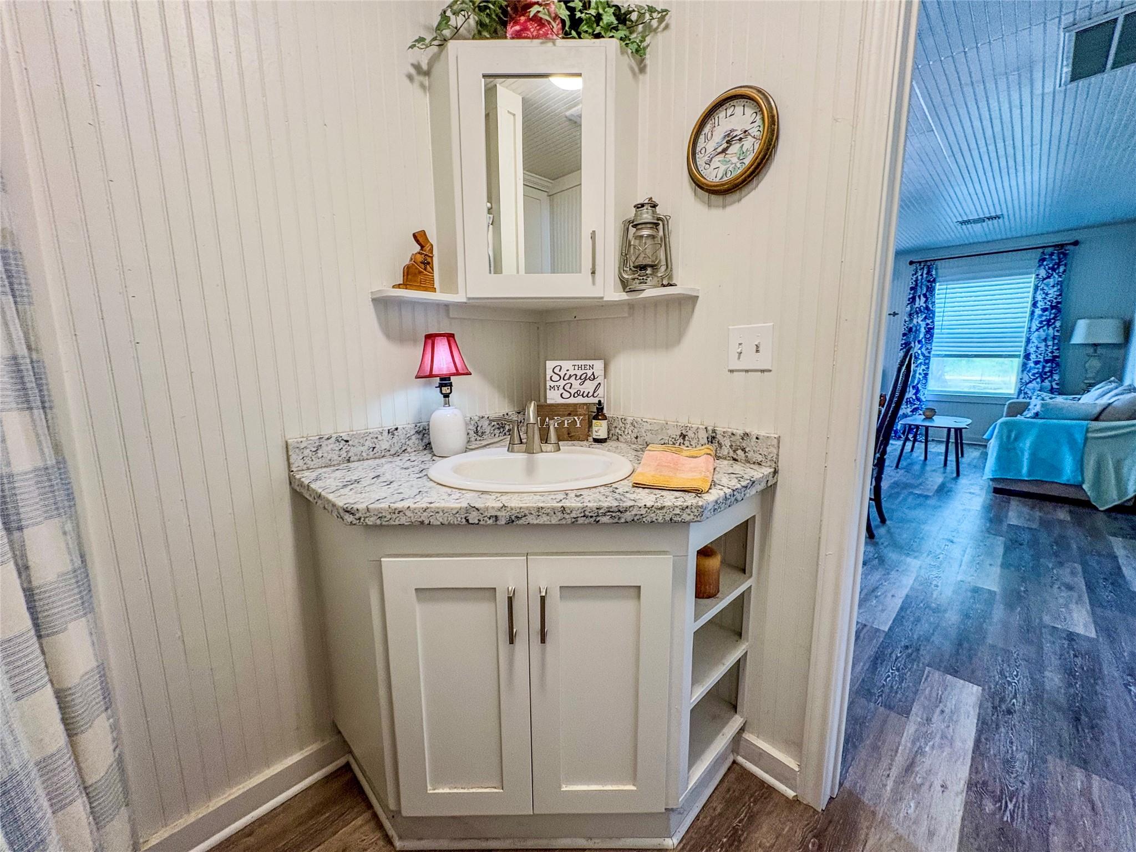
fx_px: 459
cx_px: 568
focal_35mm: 14
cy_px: 426
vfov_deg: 85.7
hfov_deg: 102.1
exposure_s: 1/60
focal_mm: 2.22
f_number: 2.2
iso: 200
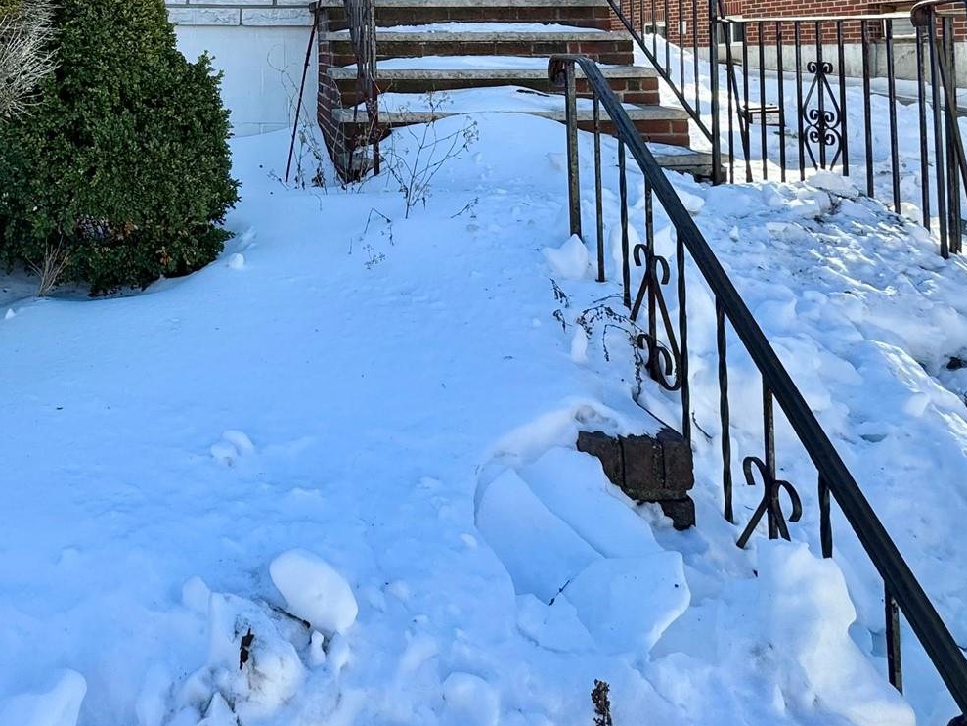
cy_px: -5
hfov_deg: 57.4
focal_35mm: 29
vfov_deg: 41.7
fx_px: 810
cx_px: 204
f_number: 2.2
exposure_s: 1/565
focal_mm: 2.22
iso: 50
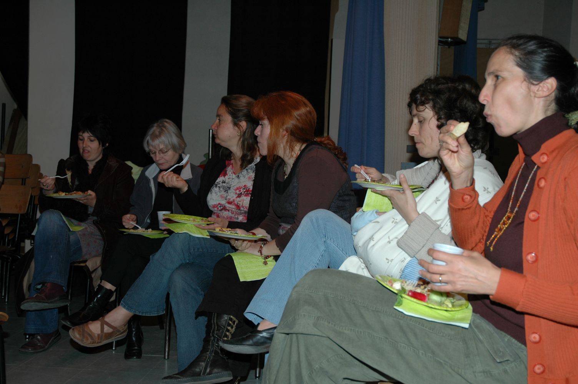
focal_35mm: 44
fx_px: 698
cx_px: 289
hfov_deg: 45.0
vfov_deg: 30.8
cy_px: 192
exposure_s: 1/60
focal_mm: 29
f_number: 4
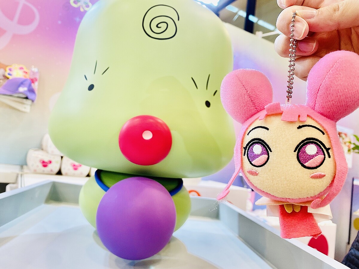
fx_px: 270
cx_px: 180
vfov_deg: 53.1
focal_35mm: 26
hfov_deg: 67.3
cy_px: 134
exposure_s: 1/120
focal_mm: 4.25
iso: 100
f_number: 1.8
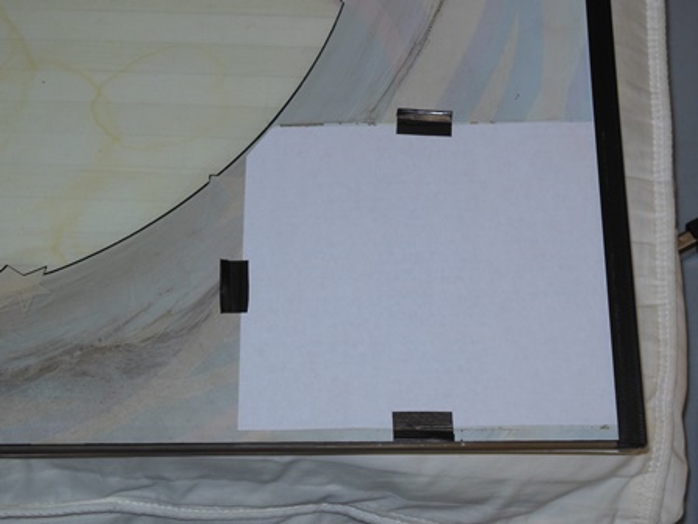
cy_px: 262
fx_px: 1331
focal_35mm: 66
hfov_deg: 29.4
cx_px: 349
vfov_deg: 22.3
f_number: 4.3
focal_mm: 11.7
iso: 125
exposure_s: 1/60
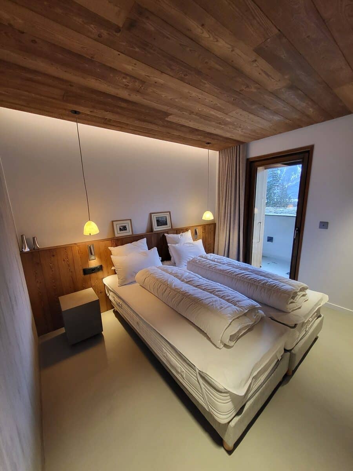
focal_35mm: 13
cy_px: 236
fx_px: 177
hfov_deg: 89.9
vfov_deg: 106.2
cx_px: 176
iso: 160
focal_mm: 1.74
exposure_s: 1/50
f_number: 2.2
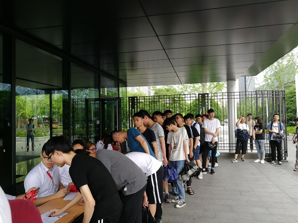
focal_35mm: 27
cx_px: 149
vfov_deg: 51.4
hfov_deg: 65.3
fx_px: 232
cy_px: 112
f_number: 2.2
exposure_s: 1/100
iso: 125
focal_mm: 3.84
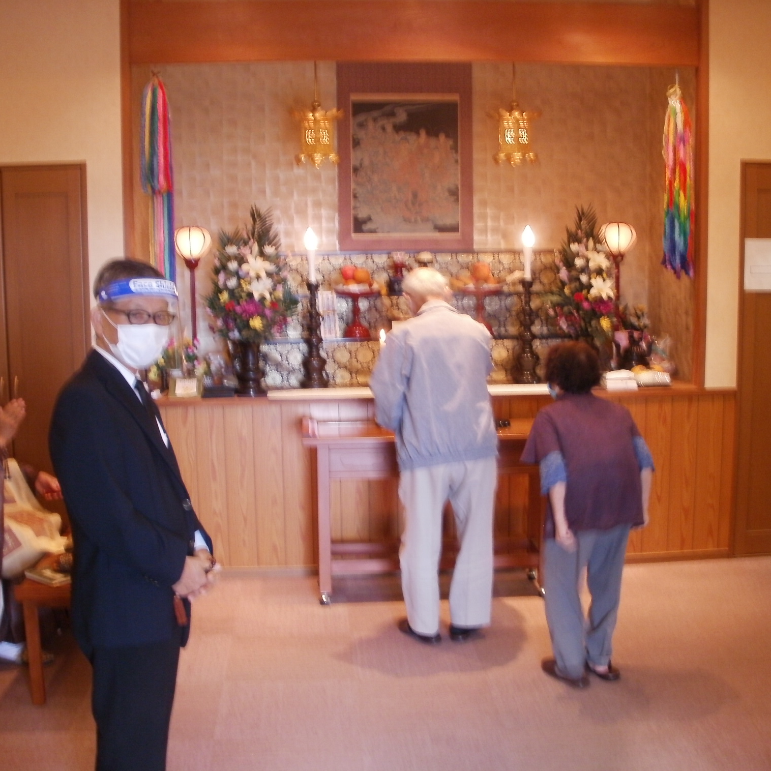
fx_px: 1084
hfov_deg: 39.2
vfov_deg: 39.2
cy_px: 383
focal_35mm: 43
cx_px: 382
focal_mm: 6.3
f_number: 3.5
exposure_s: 1/5
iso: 125
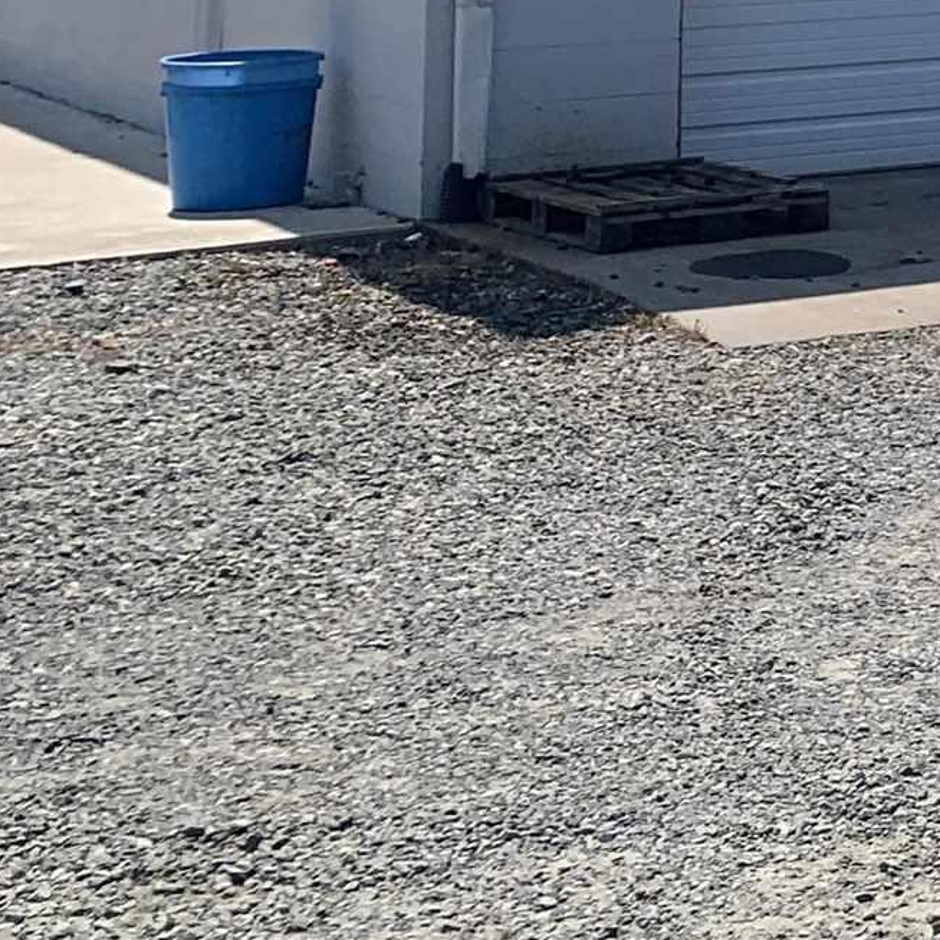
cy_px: -428
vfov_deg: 15.1
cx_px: 2153
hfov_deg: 12.9
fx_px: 3318
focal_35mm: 108
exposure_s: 1/3185
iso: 25
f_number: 1.8
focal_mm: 4.25
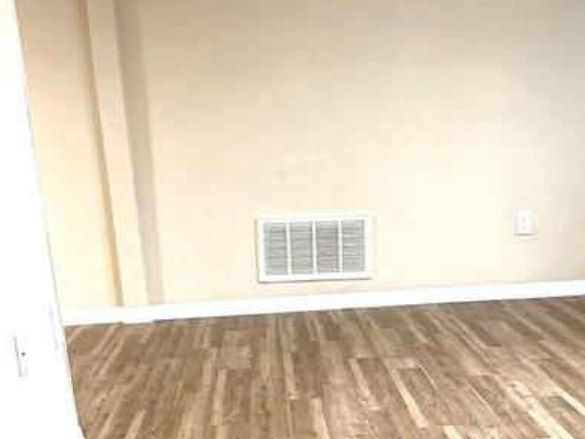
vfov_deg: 23.5
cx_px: 332
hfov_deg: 33.2
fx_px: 981
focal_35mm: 58
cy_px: 498
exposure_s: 1/60
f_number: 2.2
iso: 200
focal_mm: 2.22
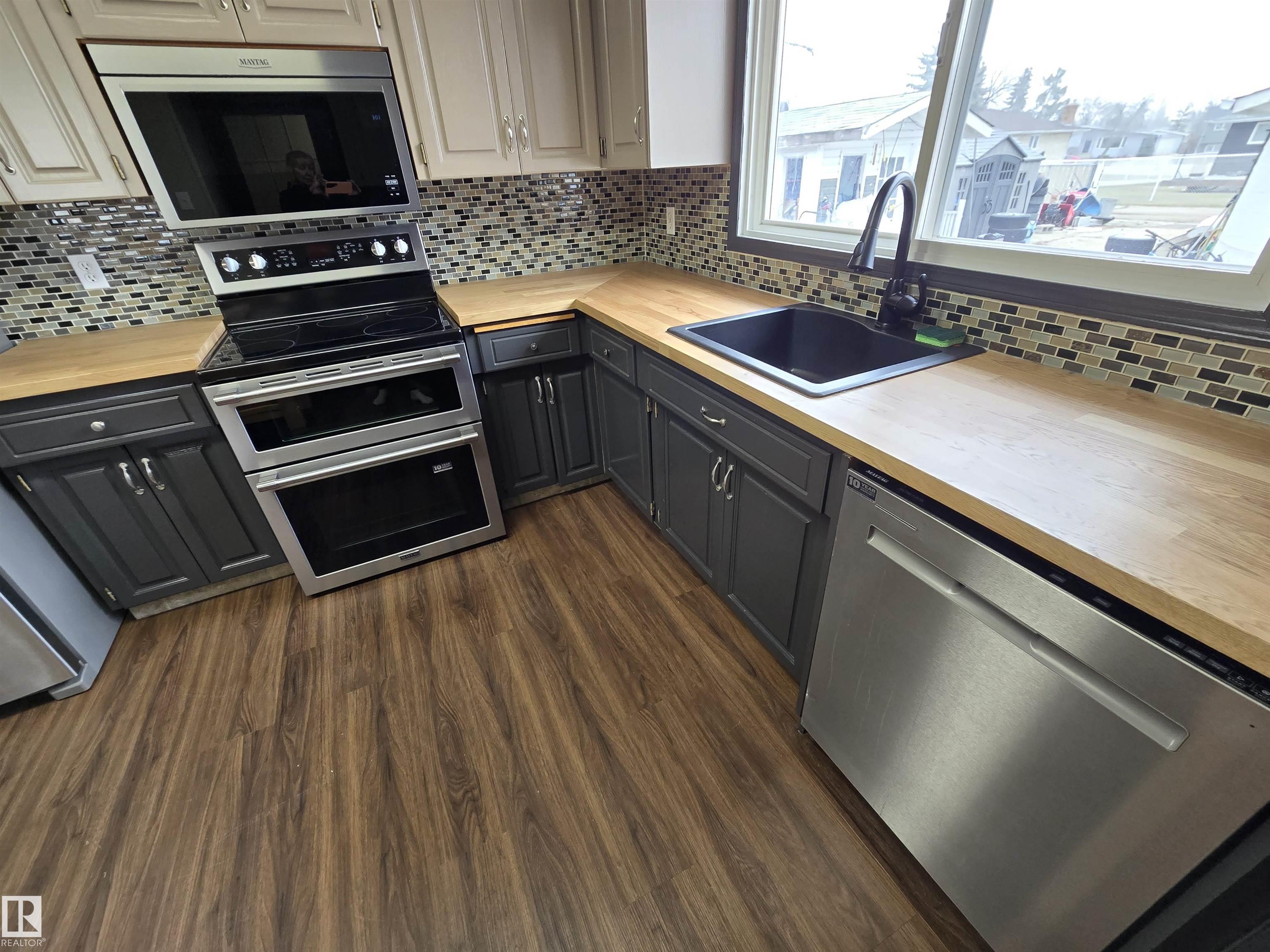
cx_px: 635
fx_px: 477
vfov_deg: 89.9
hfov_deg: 106.2
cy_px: 476
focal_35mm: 13
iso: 160
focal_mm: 2.2
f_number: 2.2
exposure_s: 1/60
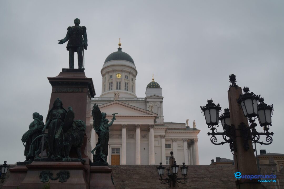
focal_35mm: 33
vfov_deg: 39.9
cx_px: 142
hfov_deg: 57.2
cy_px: 94
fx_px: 260
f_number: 3.5
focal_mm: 22
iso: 100
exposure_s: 1/30
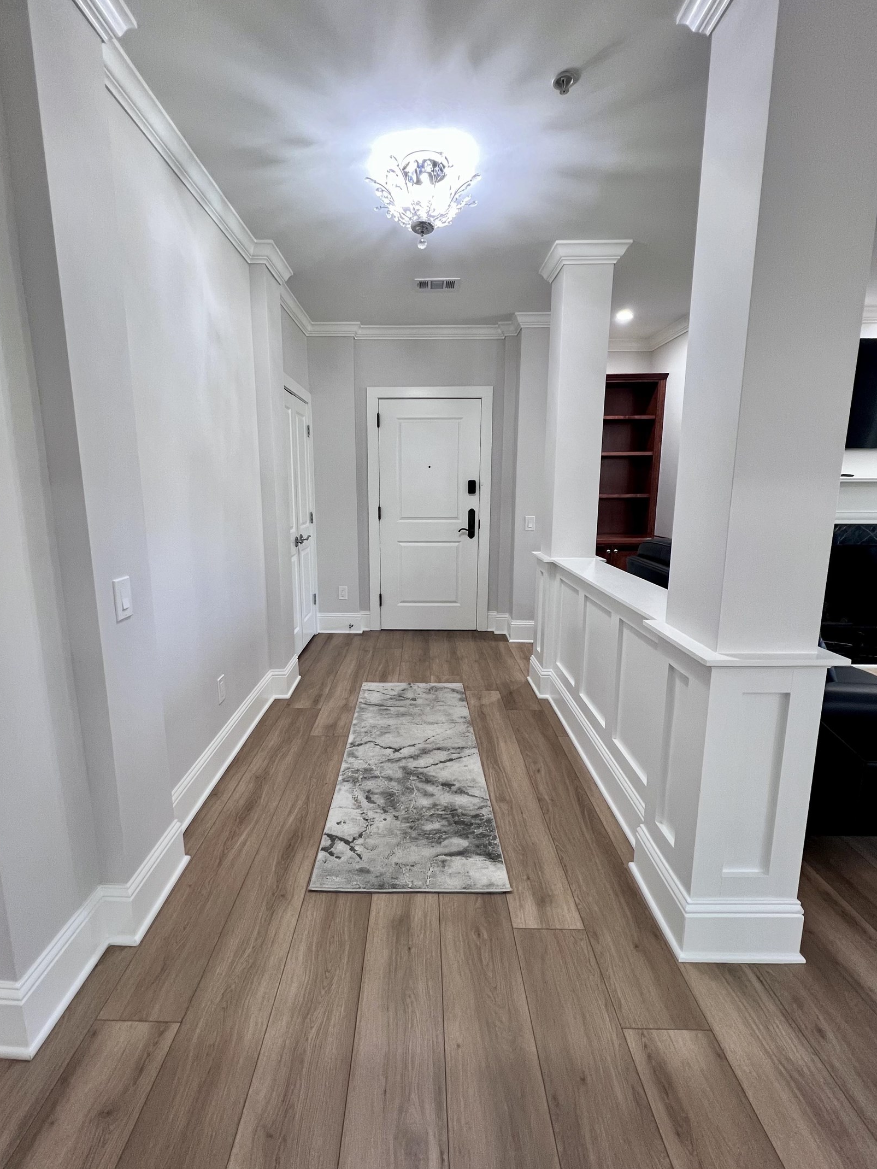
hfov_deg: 85.6
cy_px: 572
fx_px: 473
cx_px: 414
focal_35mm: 14
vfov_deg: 102.0
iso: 160
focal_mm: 1.57
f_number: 1.8
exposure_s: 1/60
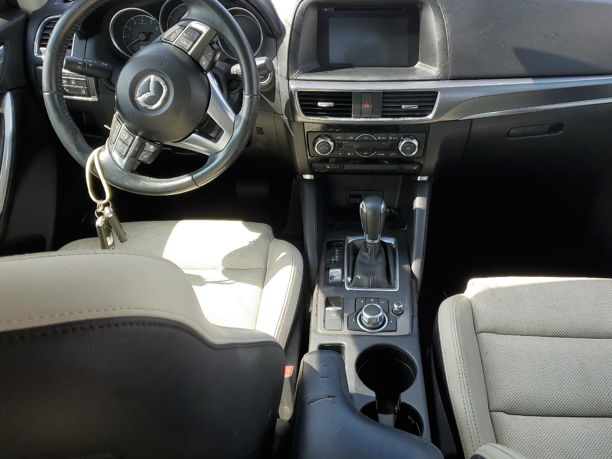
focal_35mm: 31
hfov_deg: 58.1
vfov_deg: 45.4
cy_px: 205
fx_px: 548
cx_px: 350
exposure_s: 1/500
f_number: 1.5
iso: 50
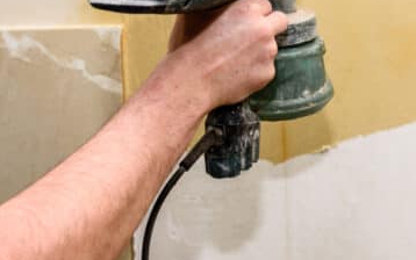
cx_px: 315
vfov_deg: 18.4
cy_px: 42
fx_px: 794
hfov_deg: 28.9
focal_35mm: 70
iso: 200
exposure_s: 1/160
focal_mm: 32
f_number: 5
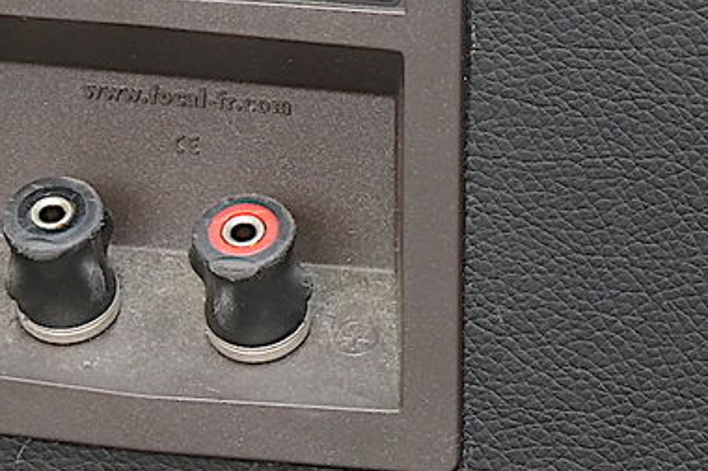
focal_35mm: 397
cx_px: 145
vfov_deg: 3.5
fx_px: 7804
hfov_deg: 5.2
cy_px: 119
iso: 200
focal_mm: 27.1
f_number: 5.4
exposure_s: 1/3.2
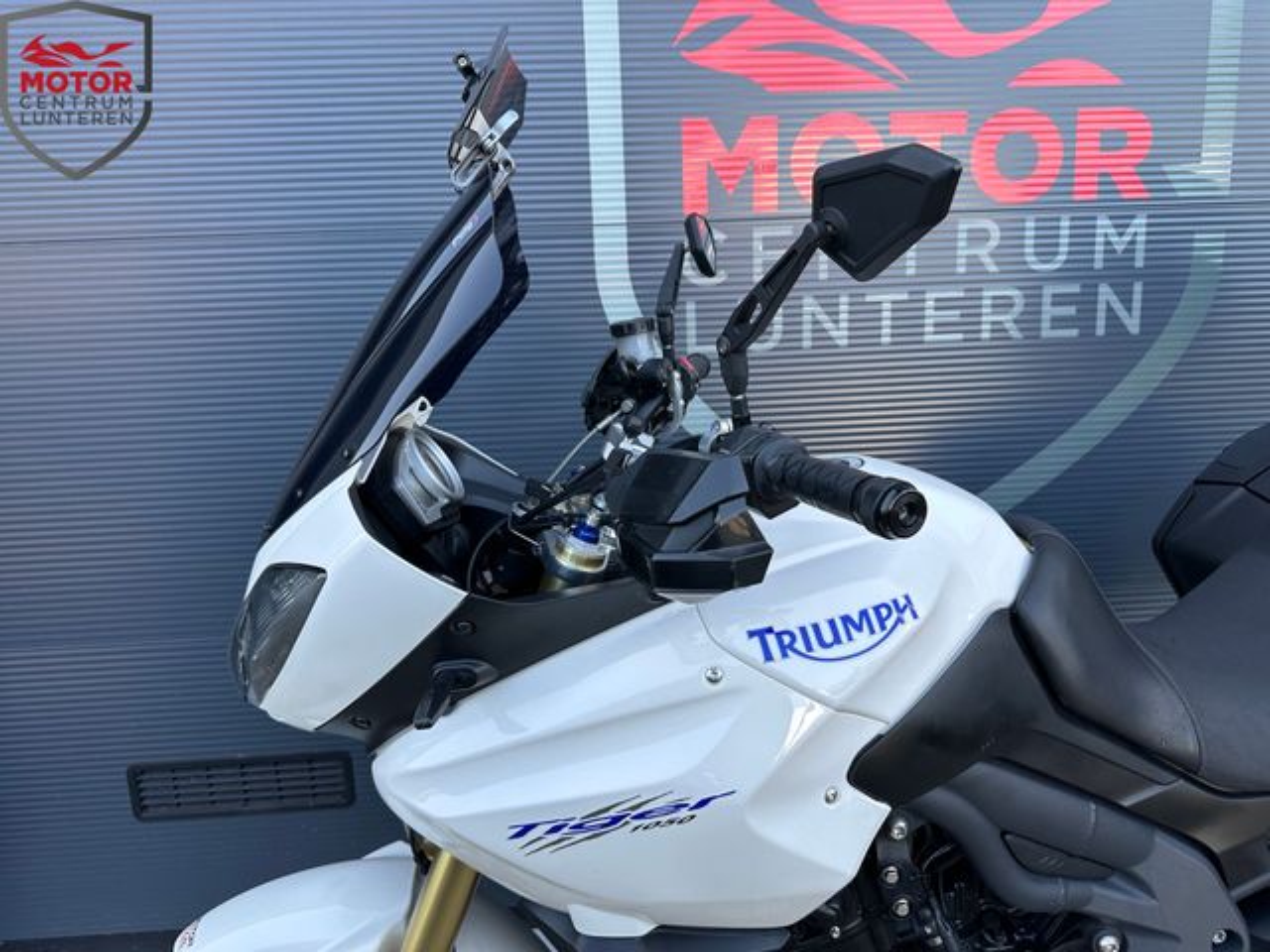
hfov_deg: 71.6
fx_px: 881
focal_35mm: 24
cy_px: 476
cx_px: 635
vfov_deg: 56.8
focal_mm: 6.86
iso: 80
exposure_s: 1/458
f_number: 1.78
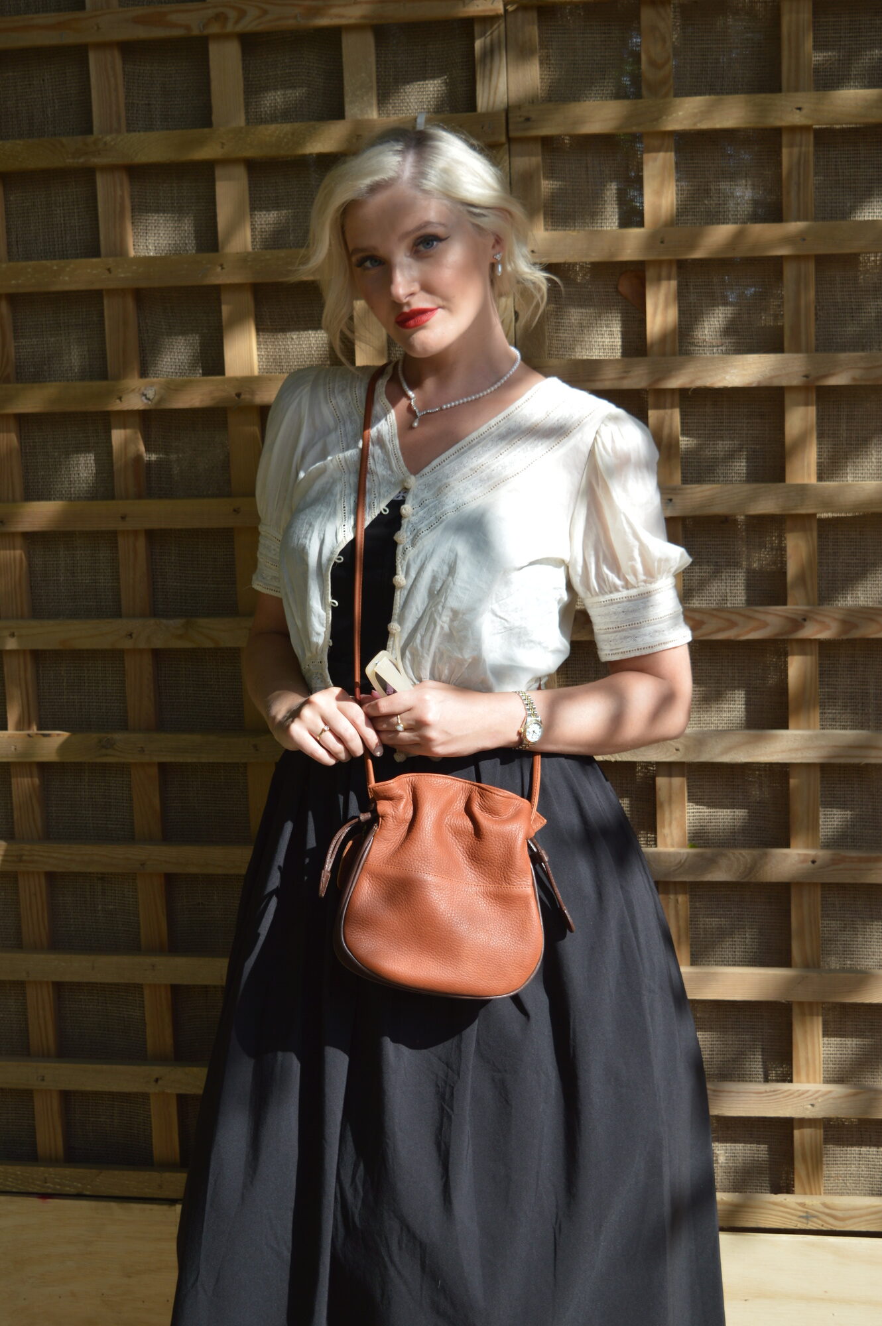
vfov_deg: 37.9
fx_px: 1933
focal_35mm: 52
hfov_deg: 25.7
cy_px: 663
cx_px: 441
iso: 100
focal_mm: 35
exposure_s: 1/400
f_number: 4.5
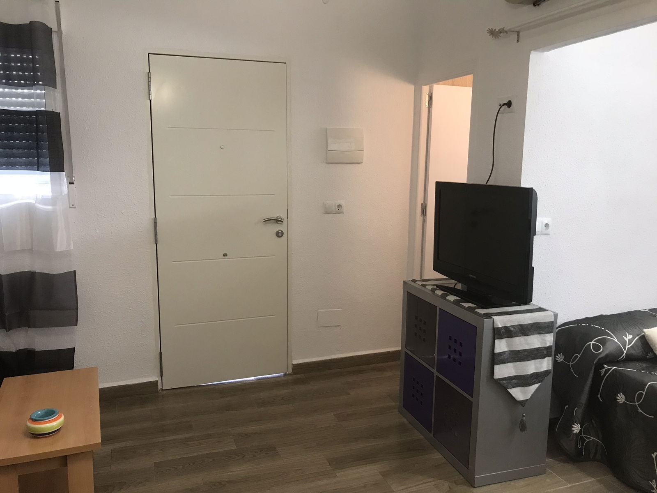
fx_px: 531
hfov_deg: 63.4
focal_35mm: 28
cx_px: 328
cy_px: 246
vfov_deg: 49.7
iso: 40
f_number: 1.8
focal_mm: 3.99
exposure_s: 1/17
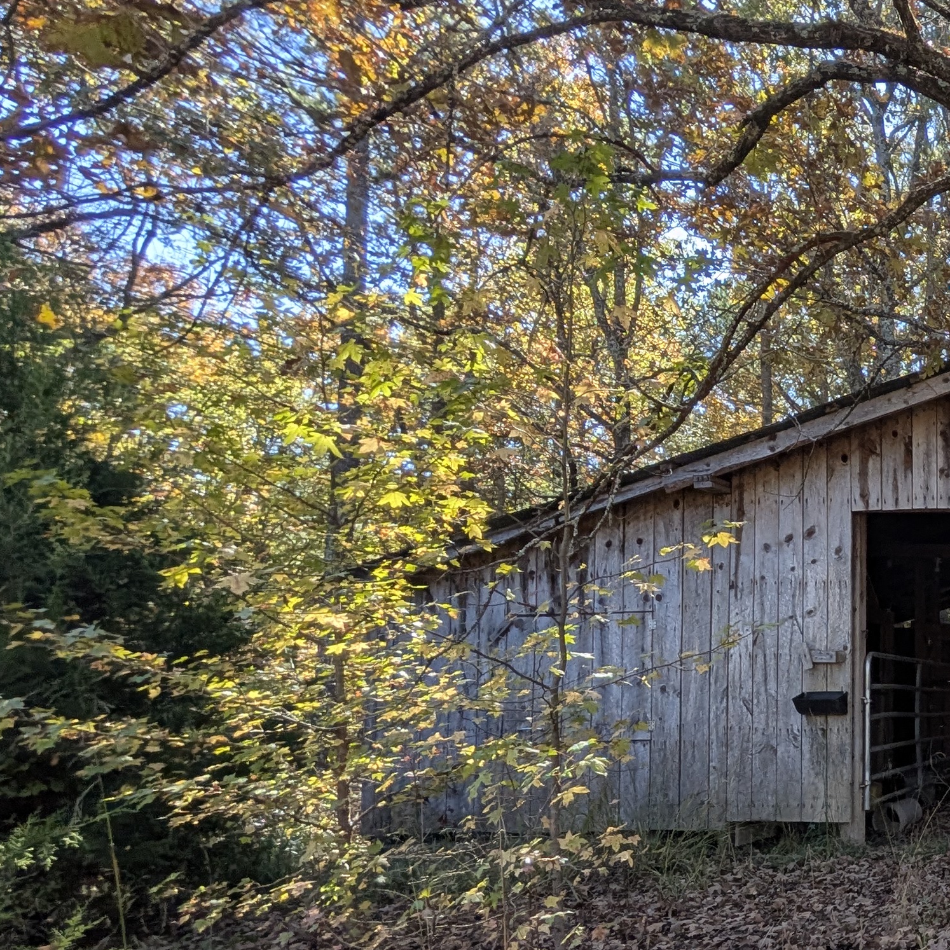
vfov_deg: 54.4
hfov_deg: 38.6
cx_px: 1172
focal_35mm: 29
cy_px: 641
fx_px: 900
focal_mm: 2.02
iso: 44
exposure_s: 1/480
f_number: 1.7
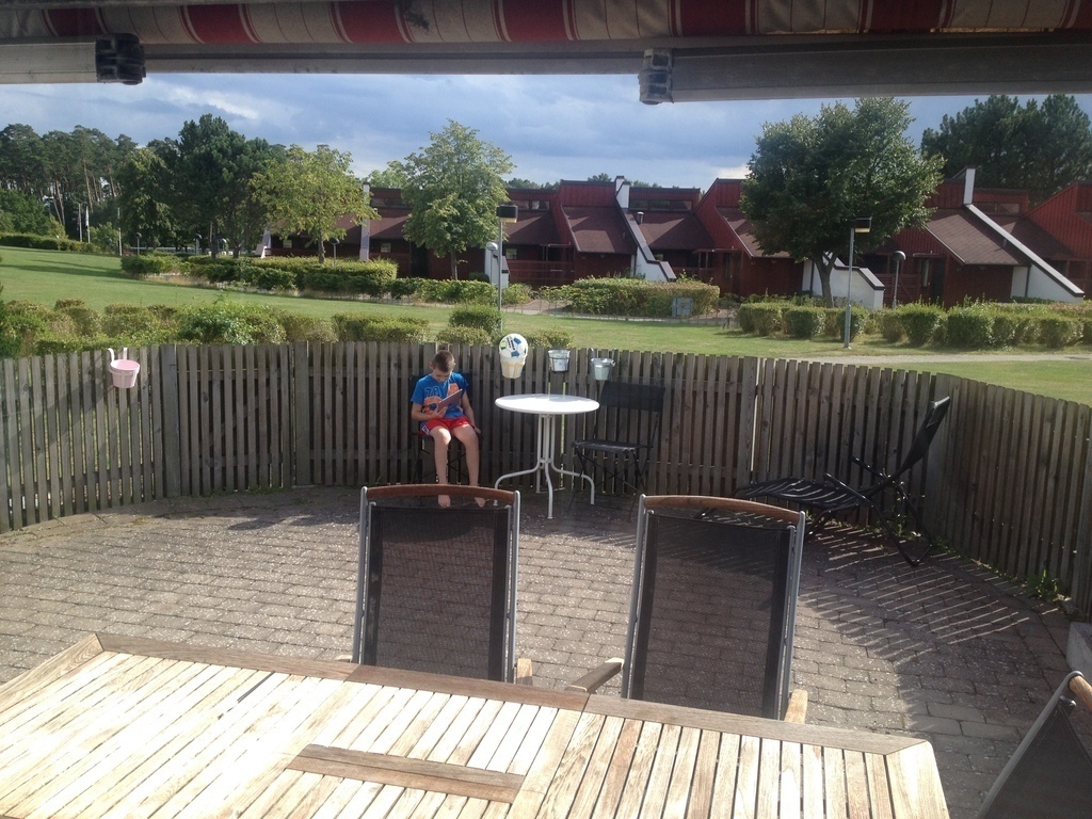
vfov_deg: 40.7
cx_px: 546
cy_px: 410
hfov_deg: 52.6
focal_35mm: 35
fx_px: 1104
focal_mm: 4.28
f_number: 2.4
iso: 50
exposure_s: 1/581
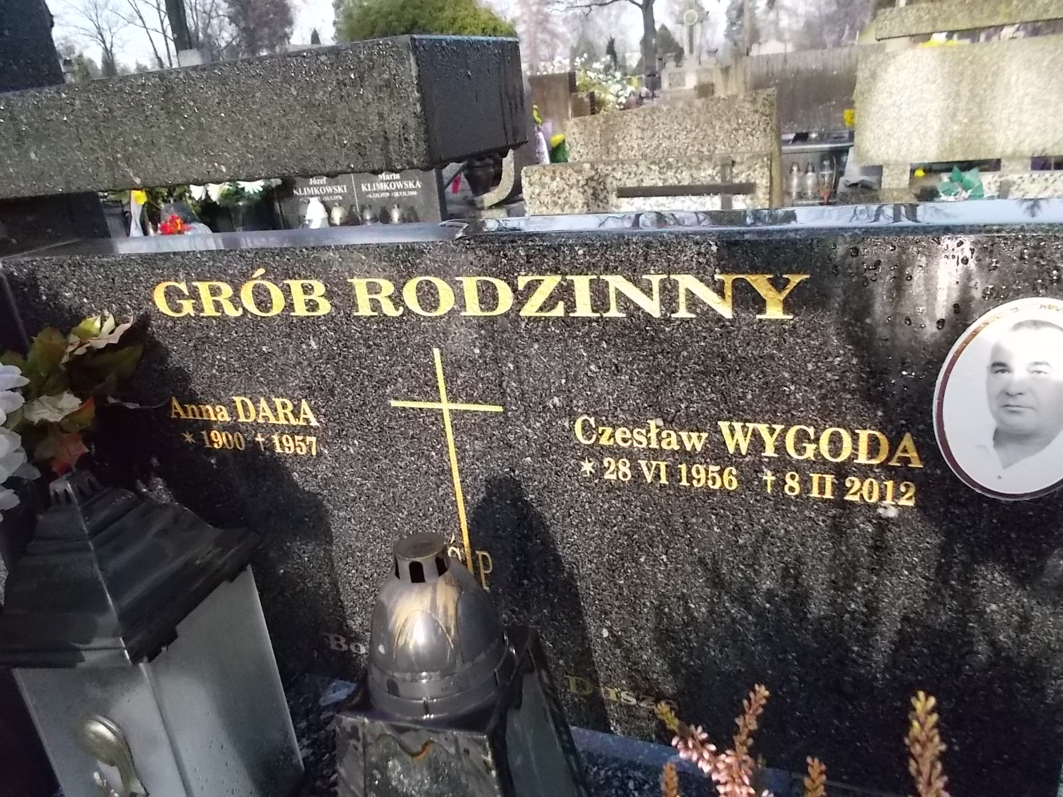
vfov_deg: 53.1
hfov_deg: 67.3
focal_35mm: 26
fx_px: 798
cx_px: 532
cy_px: 398
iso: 400
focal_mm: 4.6
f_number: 8
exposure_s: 1/125
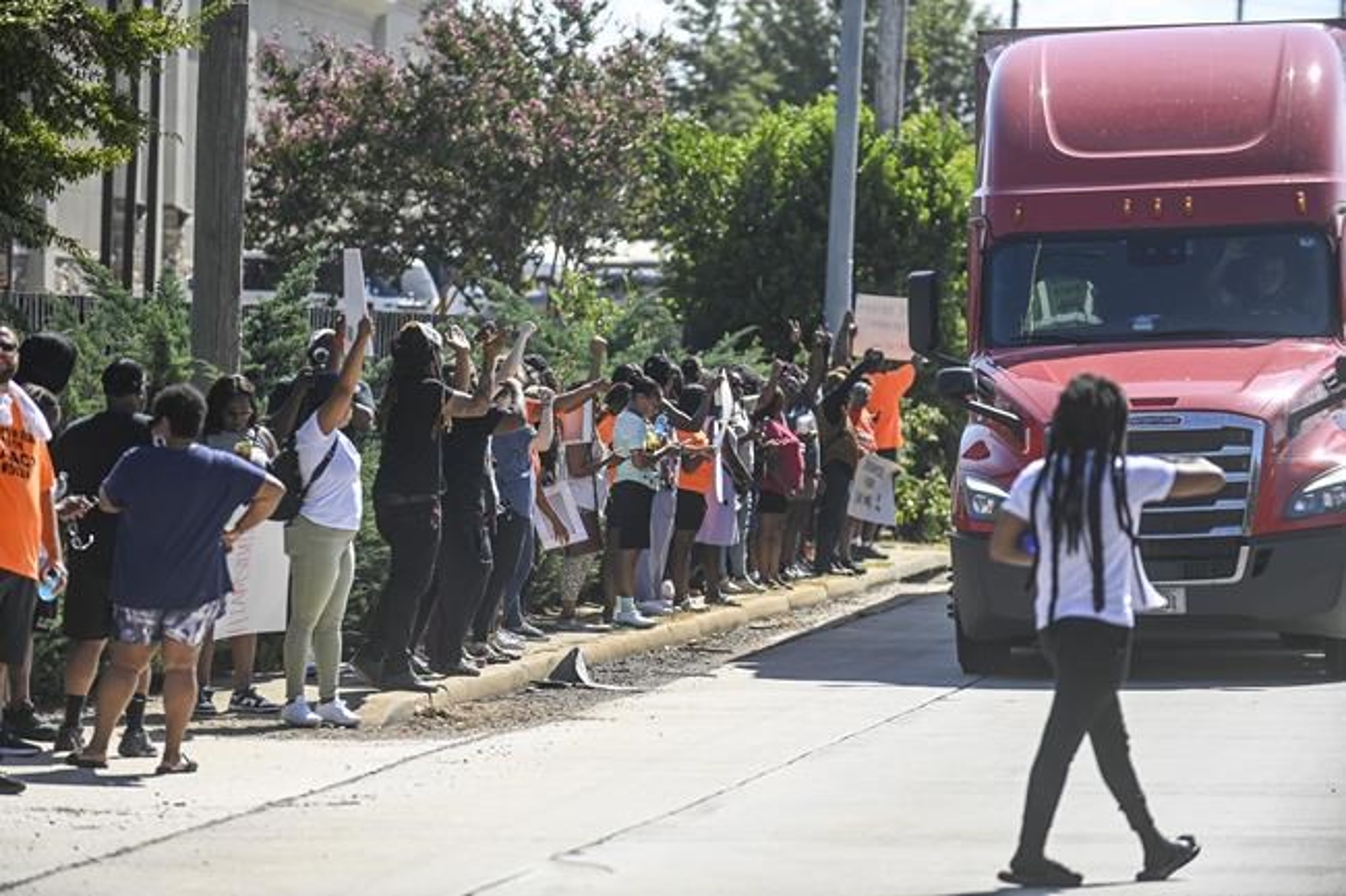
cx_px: 673
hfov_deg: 10.3
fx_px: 7475
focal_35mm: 200
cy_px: 448
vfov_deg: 6.9
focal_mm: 200
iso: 200
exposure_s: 1/1600
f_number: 4
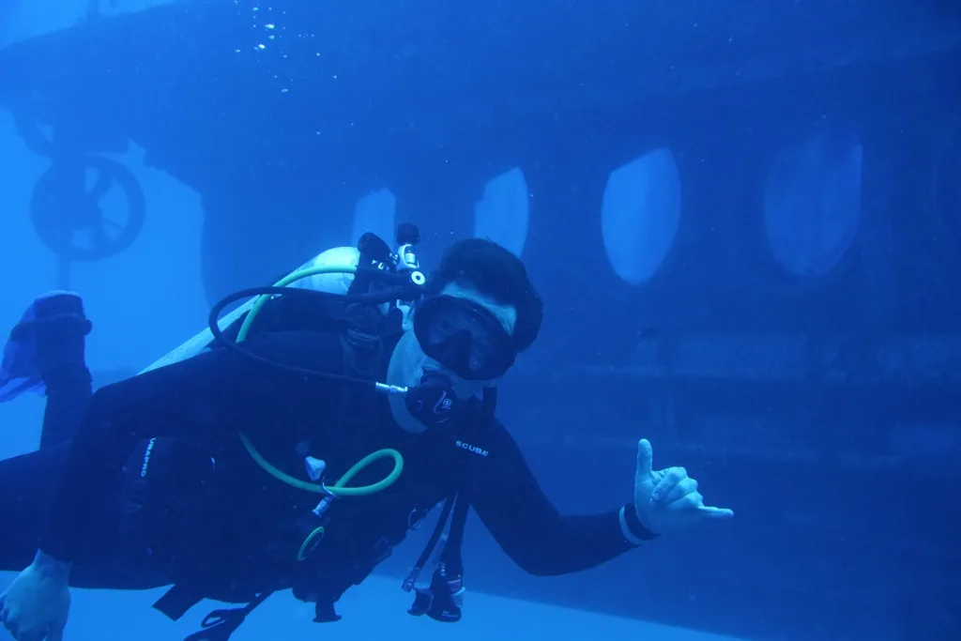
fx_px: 1468
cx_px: 480
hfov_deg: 36.2
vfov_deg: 24.6
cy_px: 320
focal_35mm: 55
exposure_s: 1/250
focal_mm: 55
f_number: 5.6
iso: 3200
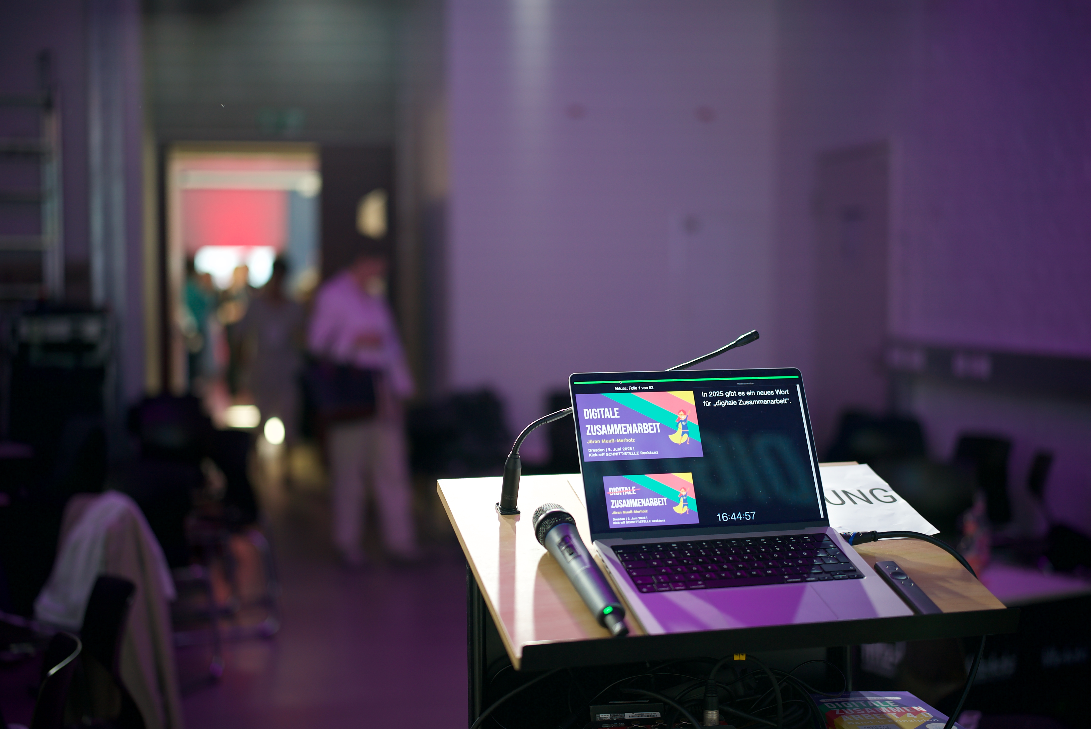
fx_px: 1516
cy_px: 364
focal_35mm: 50
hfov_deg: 39.6
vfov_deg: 27.0
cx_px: 546
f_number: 1.4
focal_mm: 50
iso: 200
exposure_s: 1/60
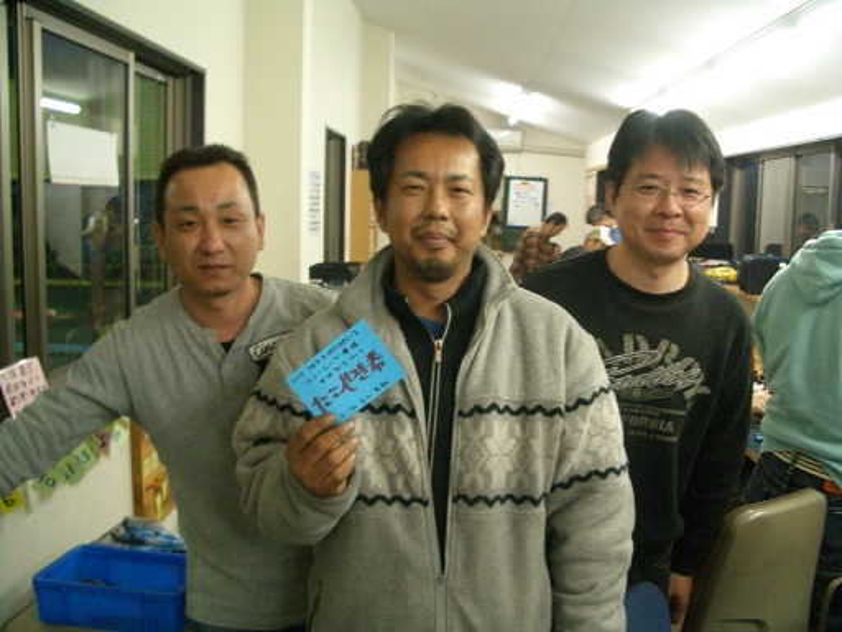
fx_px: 851
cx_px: 421
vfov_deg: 40.7
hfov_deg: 52.6
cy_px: 316
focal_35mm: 35
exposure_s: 1/30
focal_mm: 5.8
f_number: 2.6
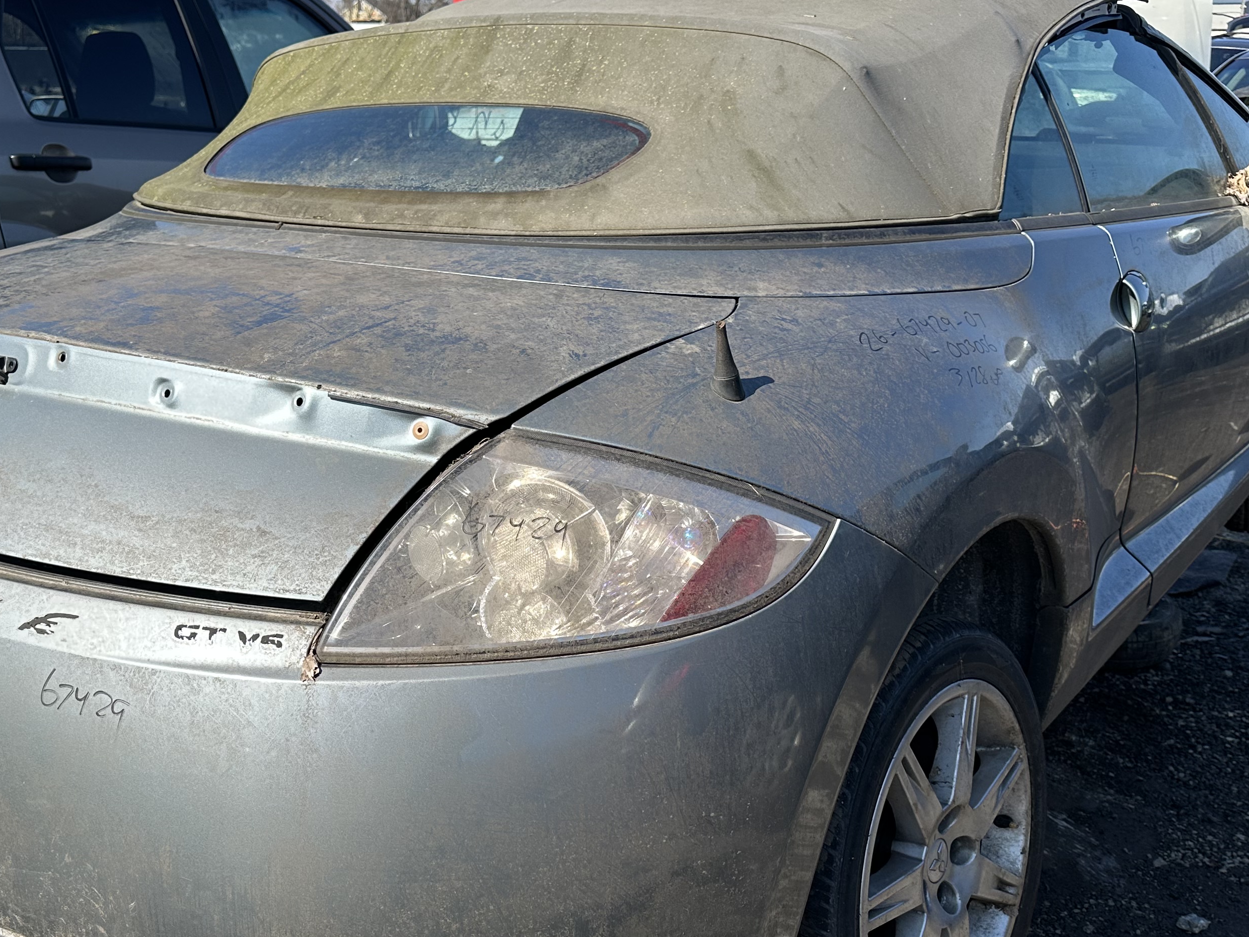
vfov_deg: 36.6
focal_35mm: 39
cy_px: 583
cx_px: 509
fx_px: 1407
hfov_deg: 47.6
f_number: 1.78
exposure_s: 1/2809
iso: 80
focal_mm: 6.86
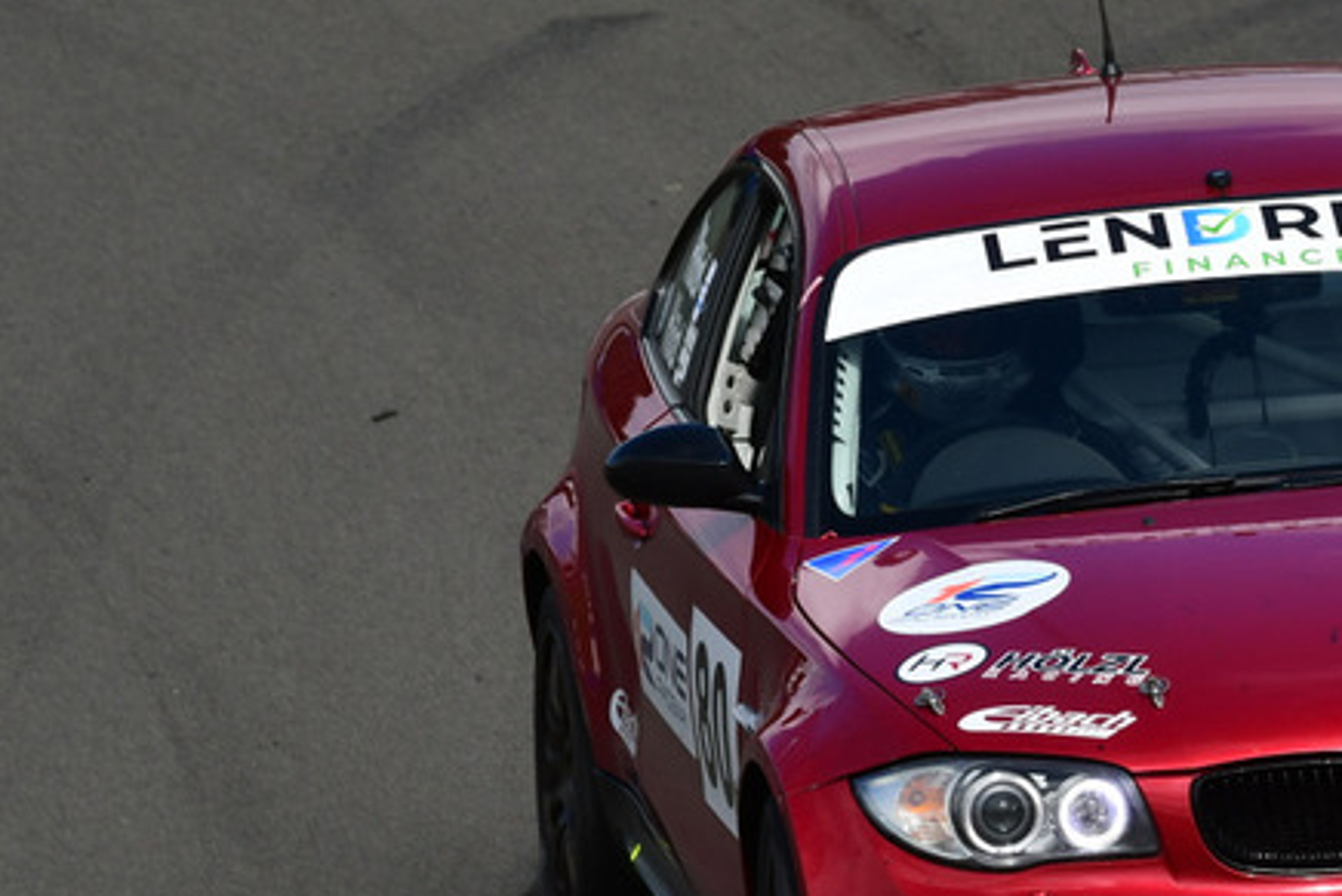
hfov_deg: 2.4
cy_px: 603
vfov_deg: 1.6
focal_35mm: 854
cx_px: 1059
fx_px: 31844
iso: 400
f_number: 11
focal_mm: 310
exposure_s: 1/640
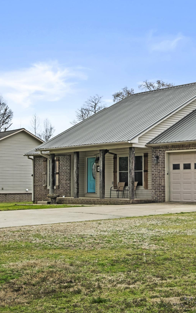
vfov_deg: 36.3
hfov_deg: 22.3
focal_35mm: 56
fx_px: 479
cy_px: 154
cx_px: 195
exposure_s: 1/160
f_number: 8
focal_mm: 24
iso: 160
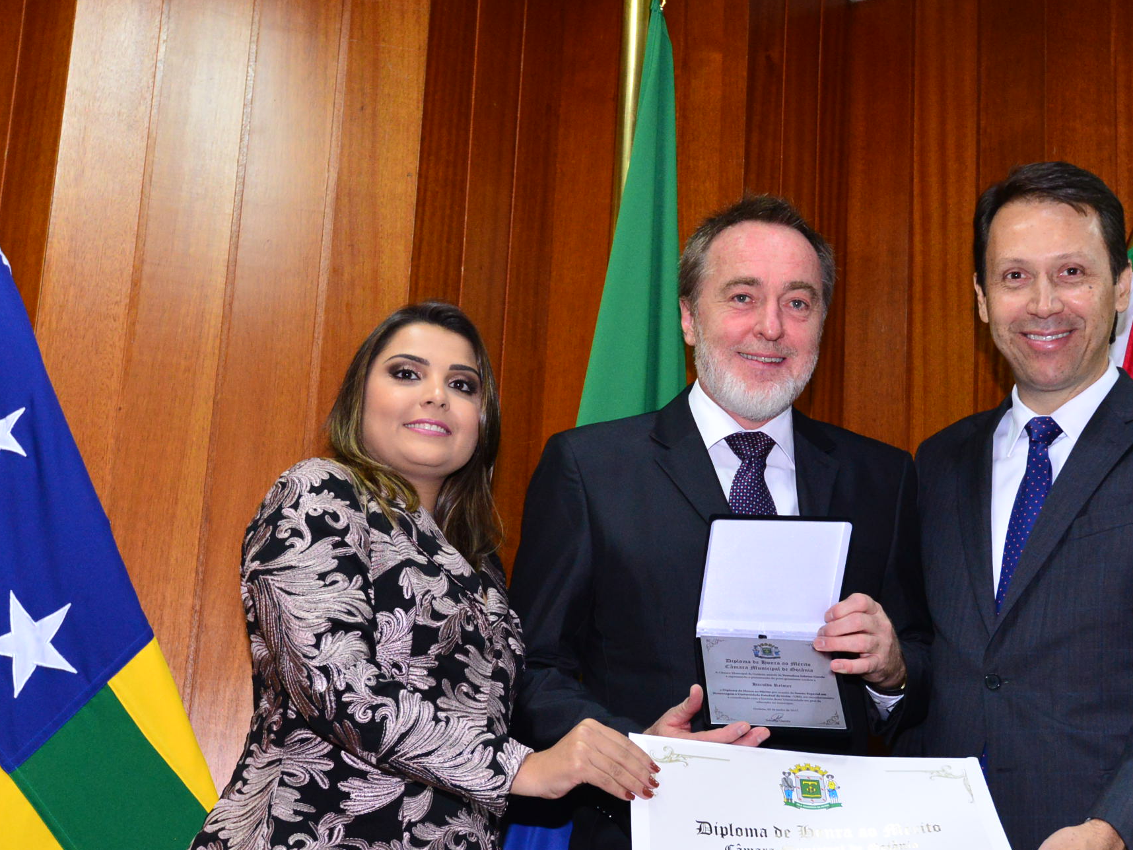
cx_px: 720
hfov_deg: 32.5
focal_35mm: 59
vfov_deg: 24.7
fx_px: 1931
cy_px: 549
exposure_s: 1/125
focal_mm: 35
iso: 2500
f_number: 5.6
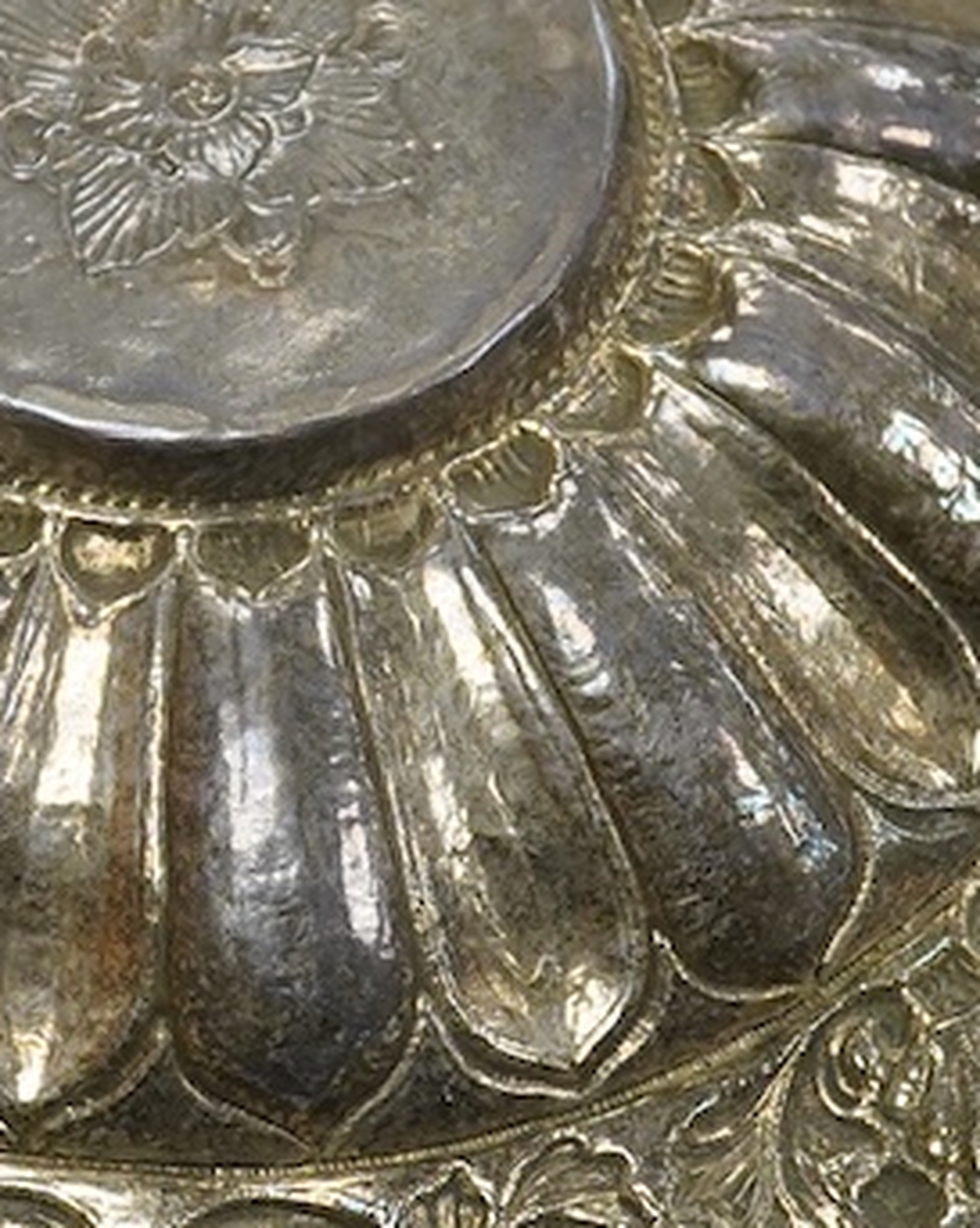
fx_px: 5046
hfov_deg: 11.0
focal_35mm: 139
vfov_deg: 13.9
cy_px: 449
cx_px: 142
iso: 2500
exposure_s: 1/400
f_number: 8
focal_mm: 30
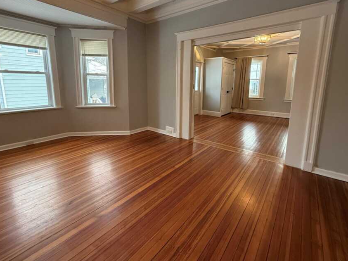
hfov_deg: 91.0
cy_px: 110
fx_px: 171
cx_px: 167
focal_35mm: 17
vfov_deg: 74.2
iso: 500
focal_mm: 2.22
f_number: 2.2
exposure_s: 1/120
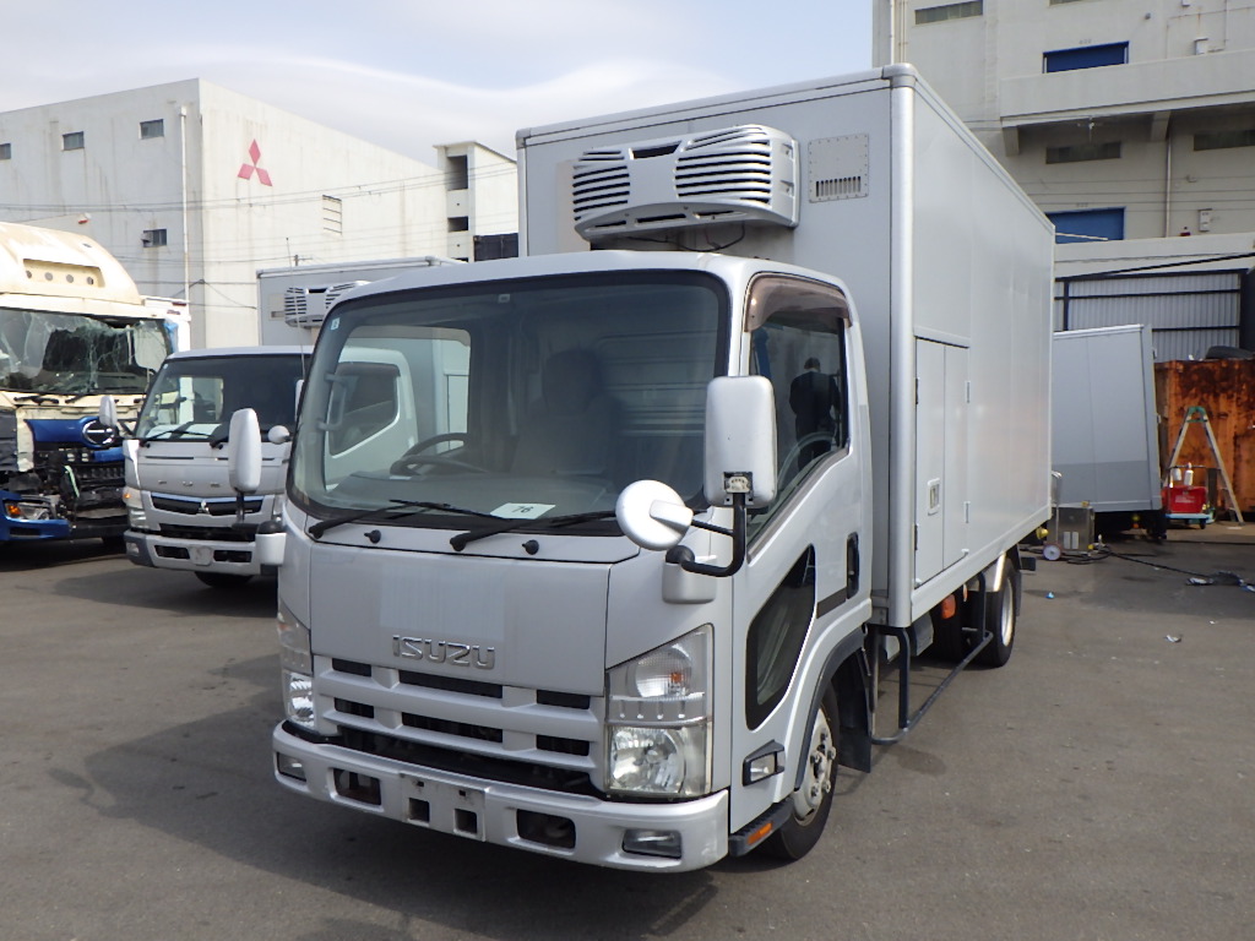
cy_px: 470
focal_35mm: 28
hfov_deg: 63.4
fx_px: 1015
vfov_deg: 49.7
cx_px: 628
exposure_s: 1/1000
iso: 125
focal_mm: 5
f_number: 4.2
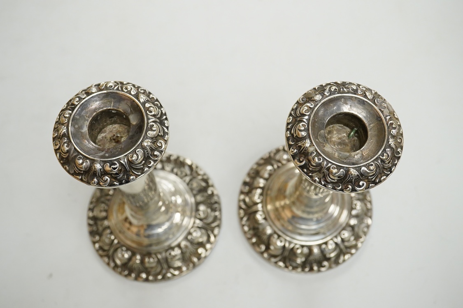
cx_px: 232
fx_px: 579
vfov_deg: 29.9
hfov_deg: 43.6
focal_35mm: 45
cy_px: 154
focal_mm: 30
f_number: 9
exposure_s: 1/200
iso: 2500
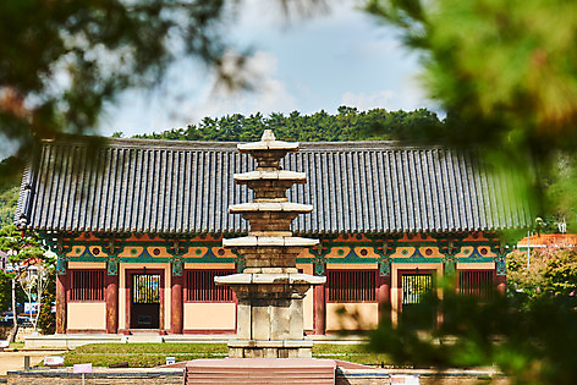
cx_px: 248
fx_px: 2645
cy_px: 176
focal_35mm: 165
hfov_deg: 12.4
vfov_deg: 8.3
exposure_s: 1/1000
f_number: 4
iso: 200
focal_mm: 130
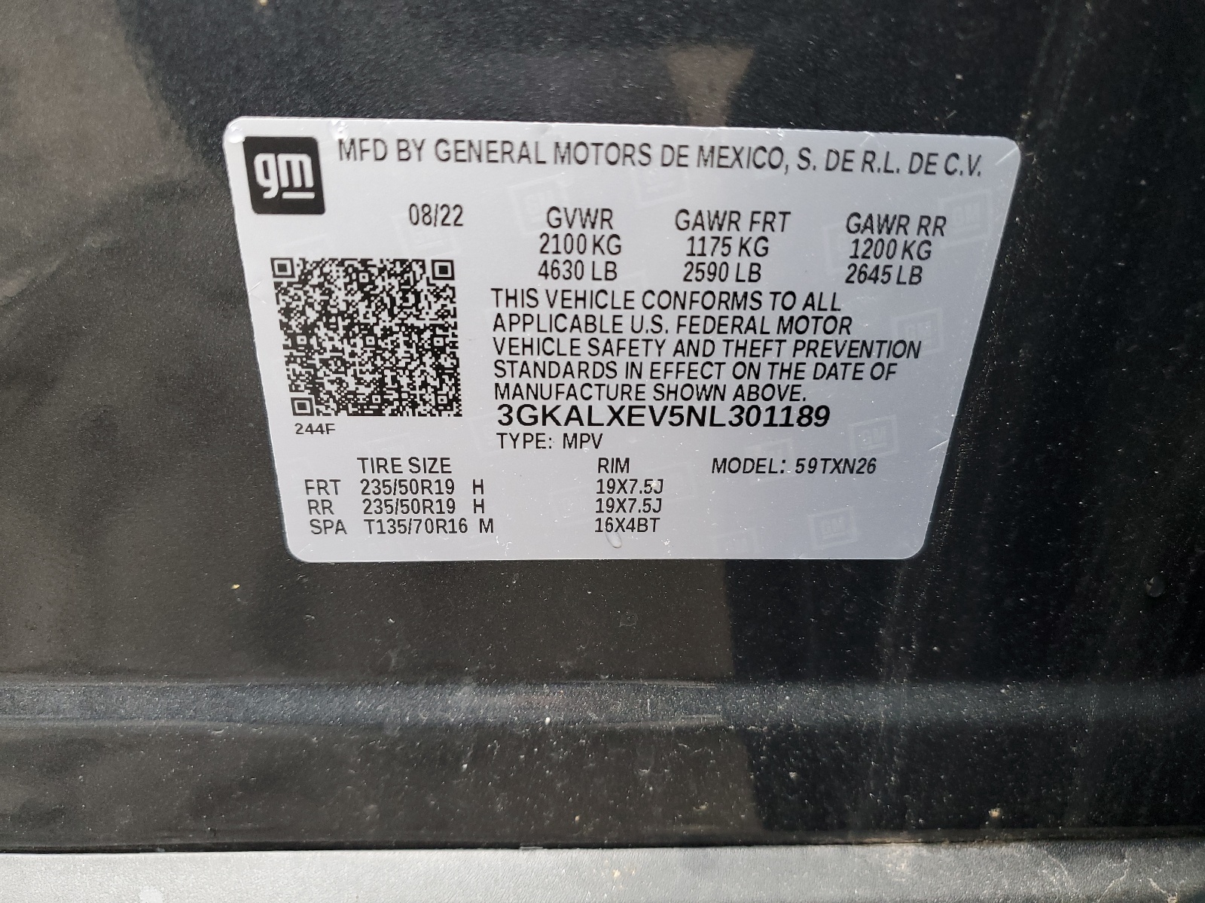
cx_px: 602
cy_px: 452
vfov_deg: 53.1
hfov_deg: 67.3
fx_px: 905
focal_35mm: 26
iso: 92
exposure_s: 1/60.2
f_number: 1.5
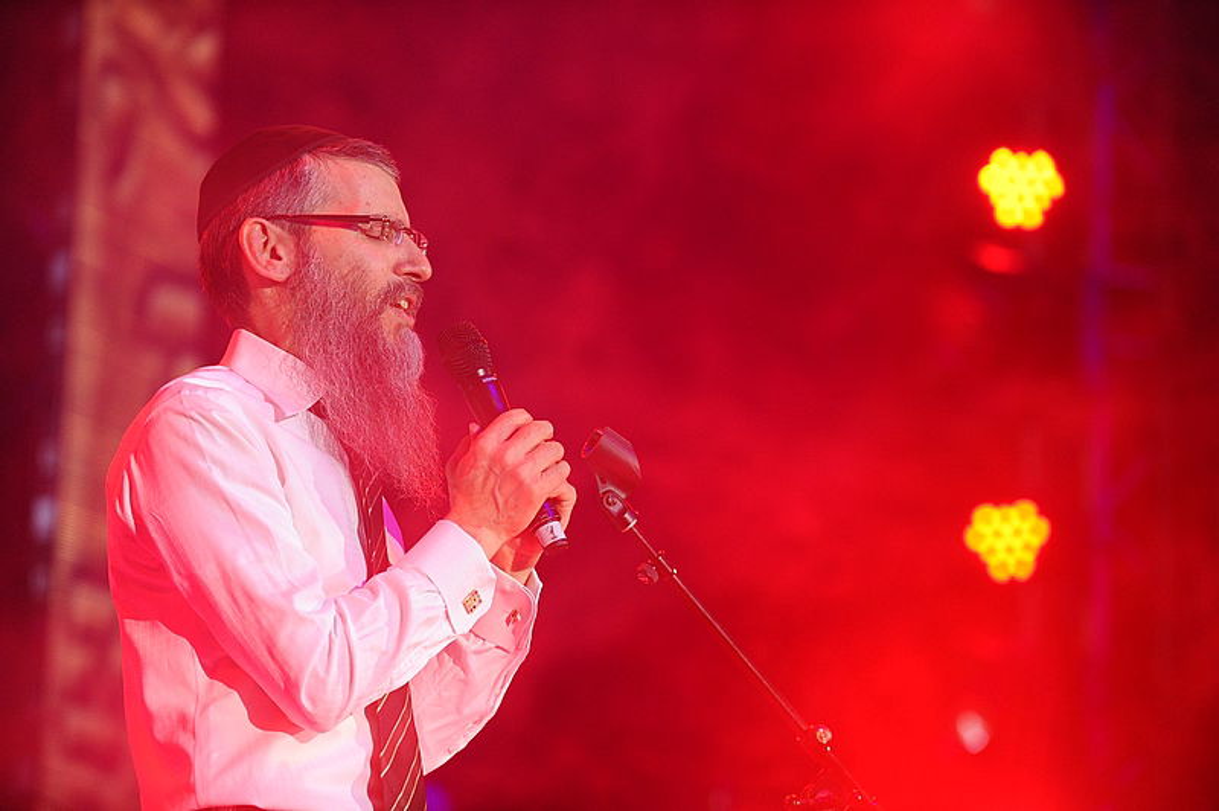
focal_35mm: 140
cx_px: 610
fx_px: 4737
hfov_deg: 14.7
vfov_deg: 9.8
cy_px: 406
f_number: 3.5
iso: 1600
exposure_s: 1/400
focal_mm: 140
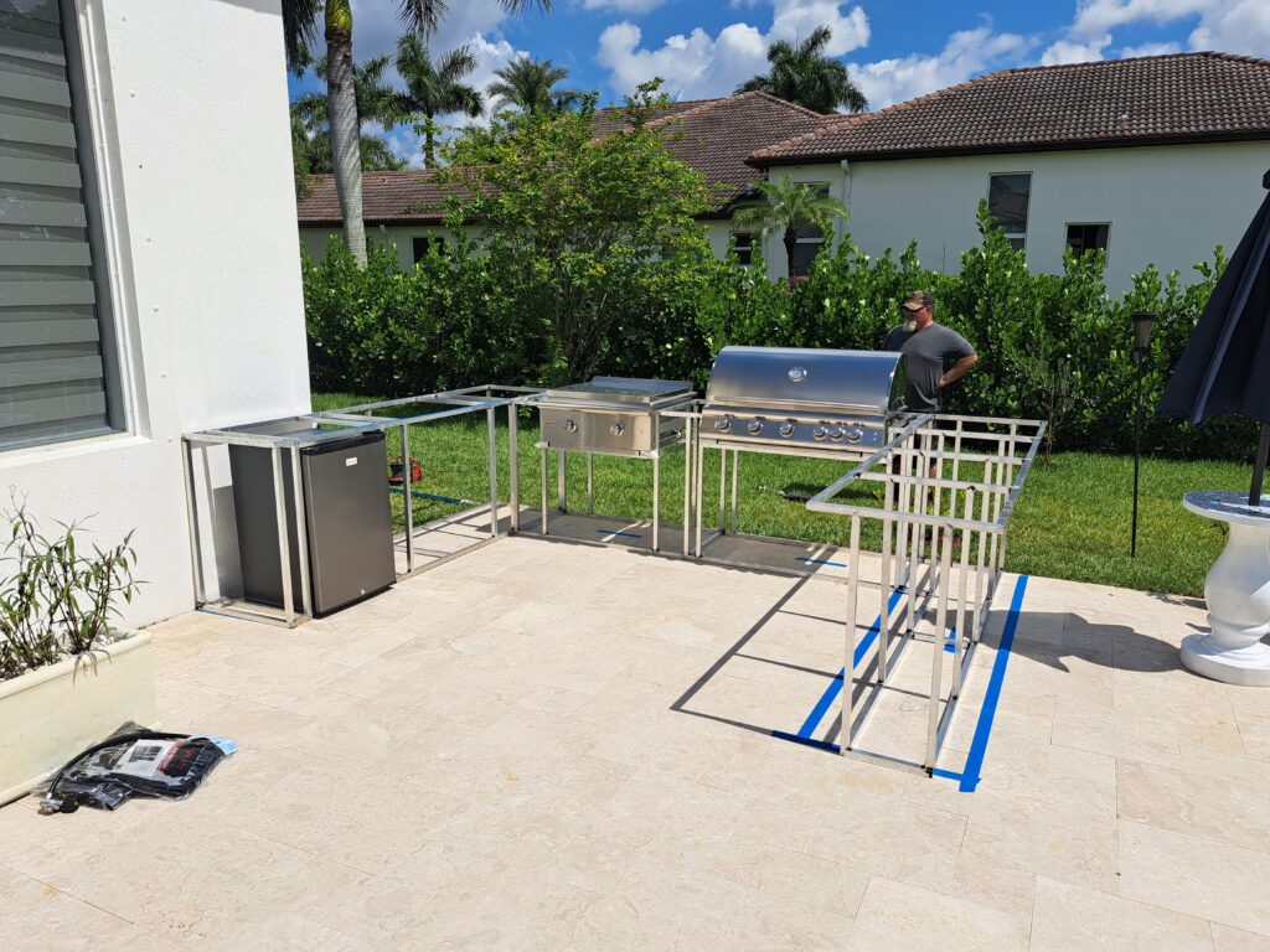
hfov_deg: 71.6
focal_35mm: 24
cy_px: 476
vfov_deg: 56.8
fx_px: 881
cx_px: 635
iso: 50
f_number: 1.8
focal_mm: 5.23
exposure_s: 1/2155
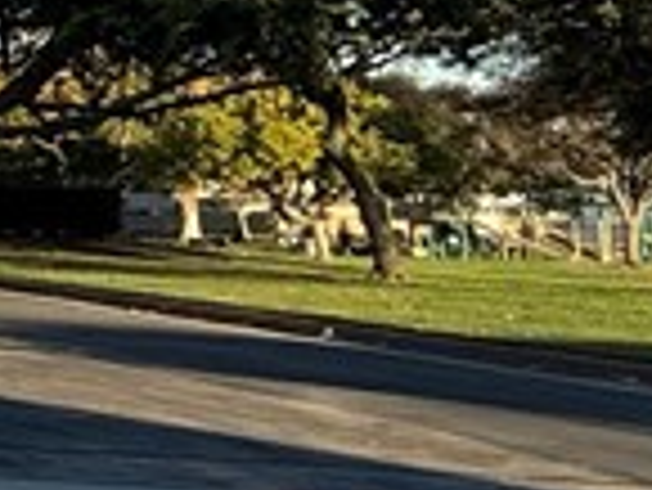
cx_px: -1448
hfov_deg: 10.6
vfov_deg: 14.7
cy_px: 4
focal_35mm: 99
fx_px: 1866
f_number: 2.2
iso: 50
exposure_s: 1/1431
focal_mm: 2.22
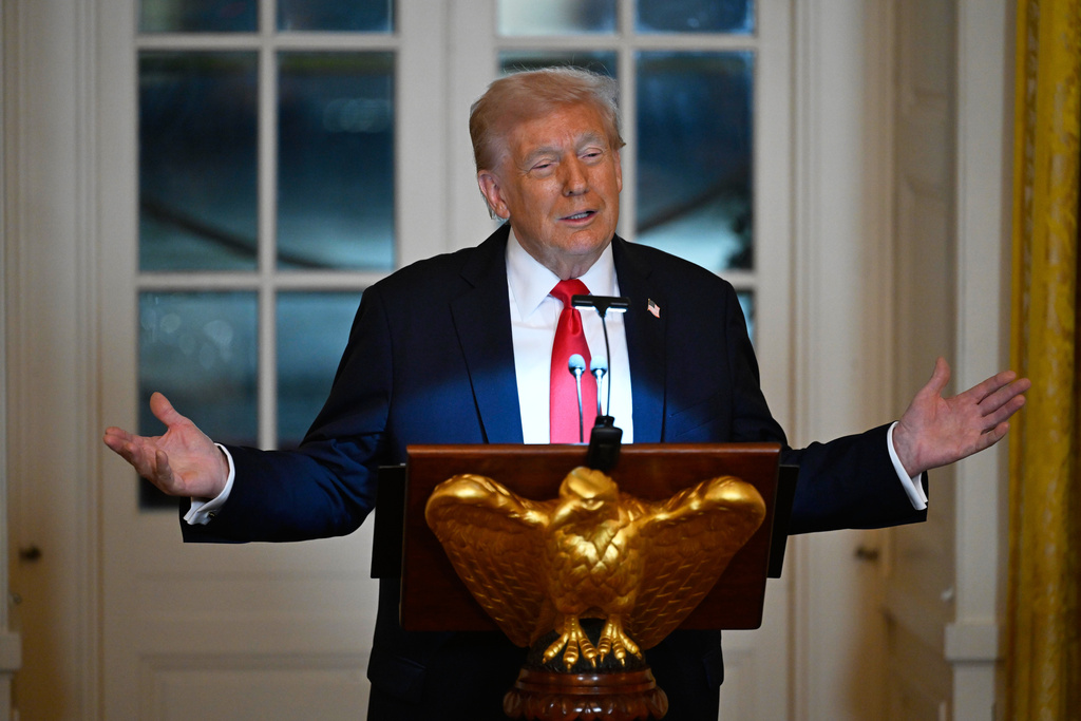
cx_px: 540
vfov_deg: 6.9
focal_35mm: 200
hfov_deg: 10.3
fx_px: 6006
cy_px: 360
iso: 3200
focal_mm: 200
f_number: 2.8
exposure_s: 1/200
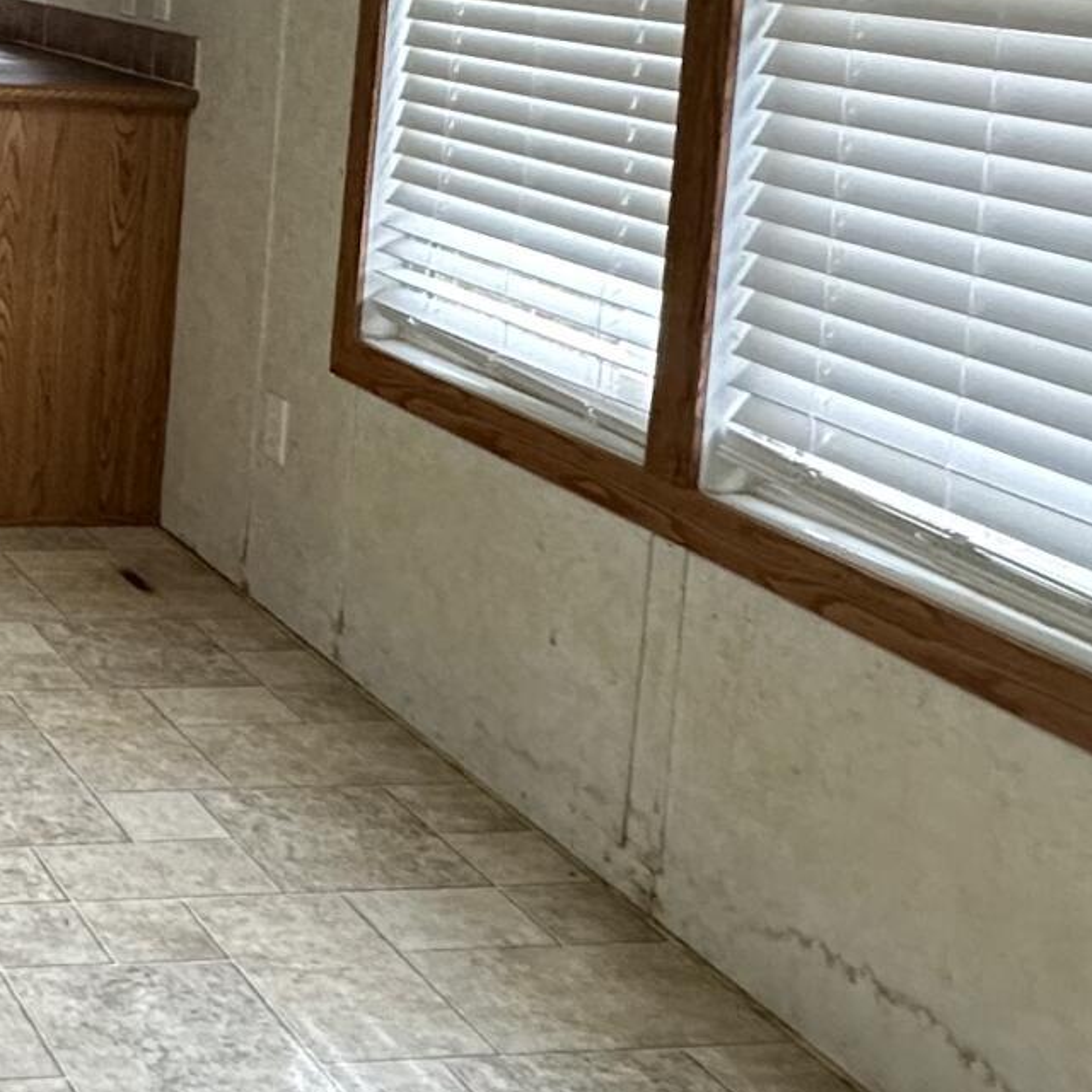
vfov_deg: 28.1
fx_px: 2070
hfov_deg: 24.9
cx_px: -389
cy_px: 46
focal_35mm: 58
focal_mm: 2.22
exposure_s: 1/120
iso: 200
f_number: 2.2
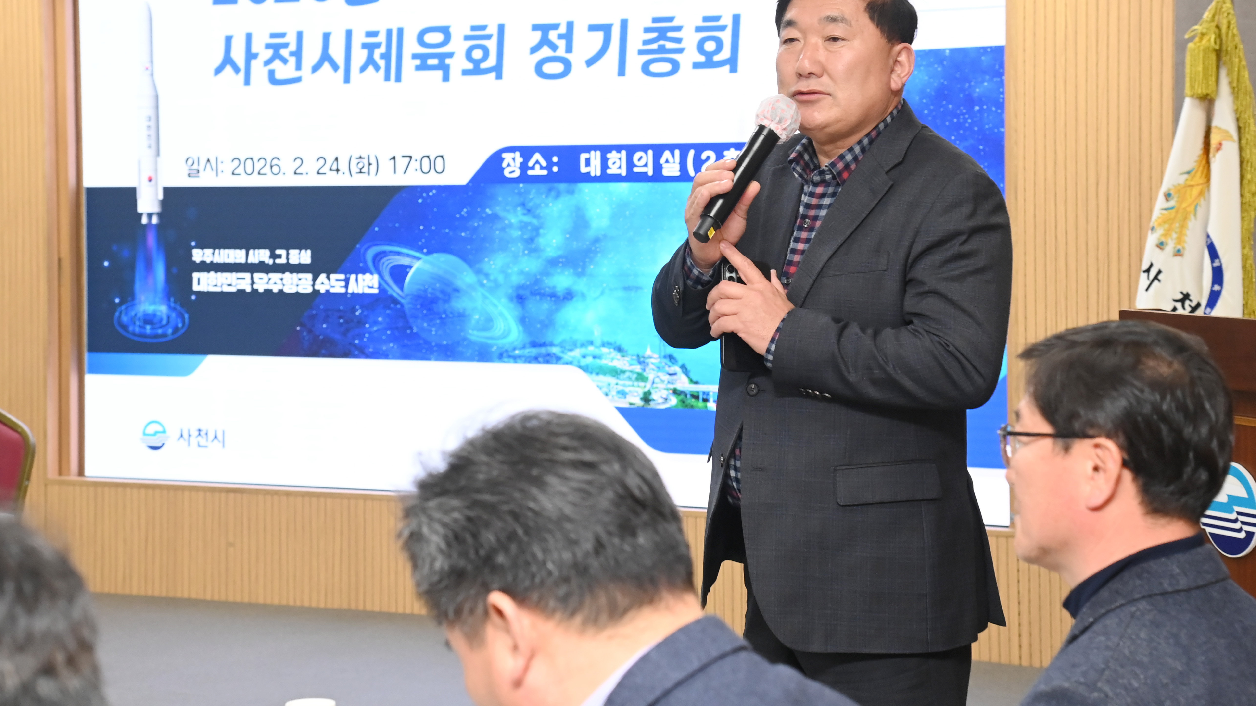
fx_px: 2465
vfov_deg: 16.3
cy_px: 279
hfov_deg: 28.6
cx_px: 647
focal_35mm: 74
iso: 3200
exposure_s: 1/250
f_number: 6.3
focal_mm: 65
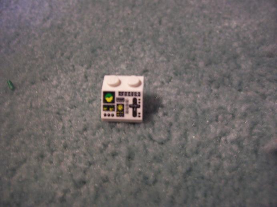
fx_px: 272
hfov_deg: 54.0
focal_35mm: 34
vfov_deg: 41.8
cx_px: 138
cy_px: 104
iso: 160
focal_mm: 5.6
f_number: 2.7
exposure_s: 1/8
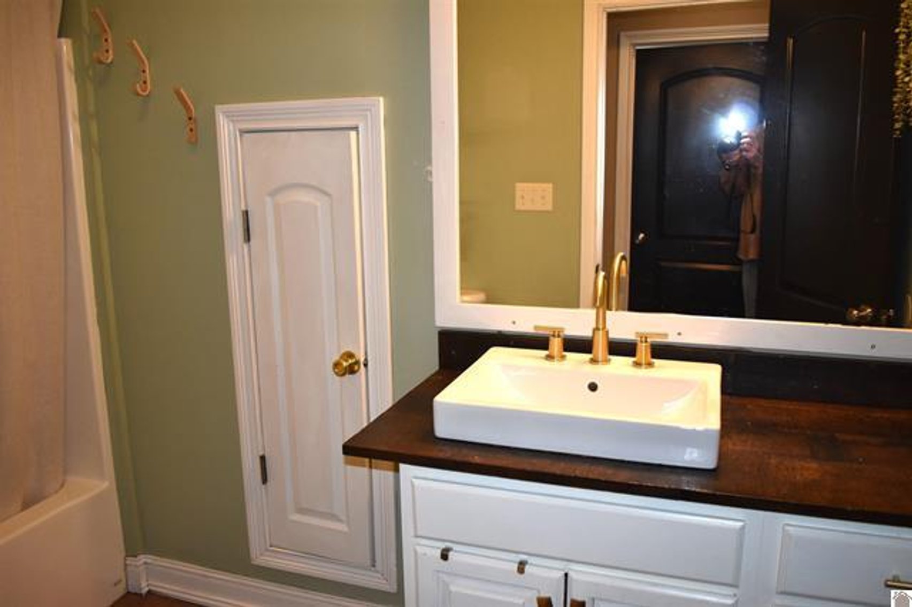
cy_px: 304
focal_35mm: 27
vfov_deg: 47.9
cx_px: 456
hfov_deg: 67.4
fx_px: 684
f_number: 3.5
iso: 1000
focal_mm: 18
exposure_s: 1/200
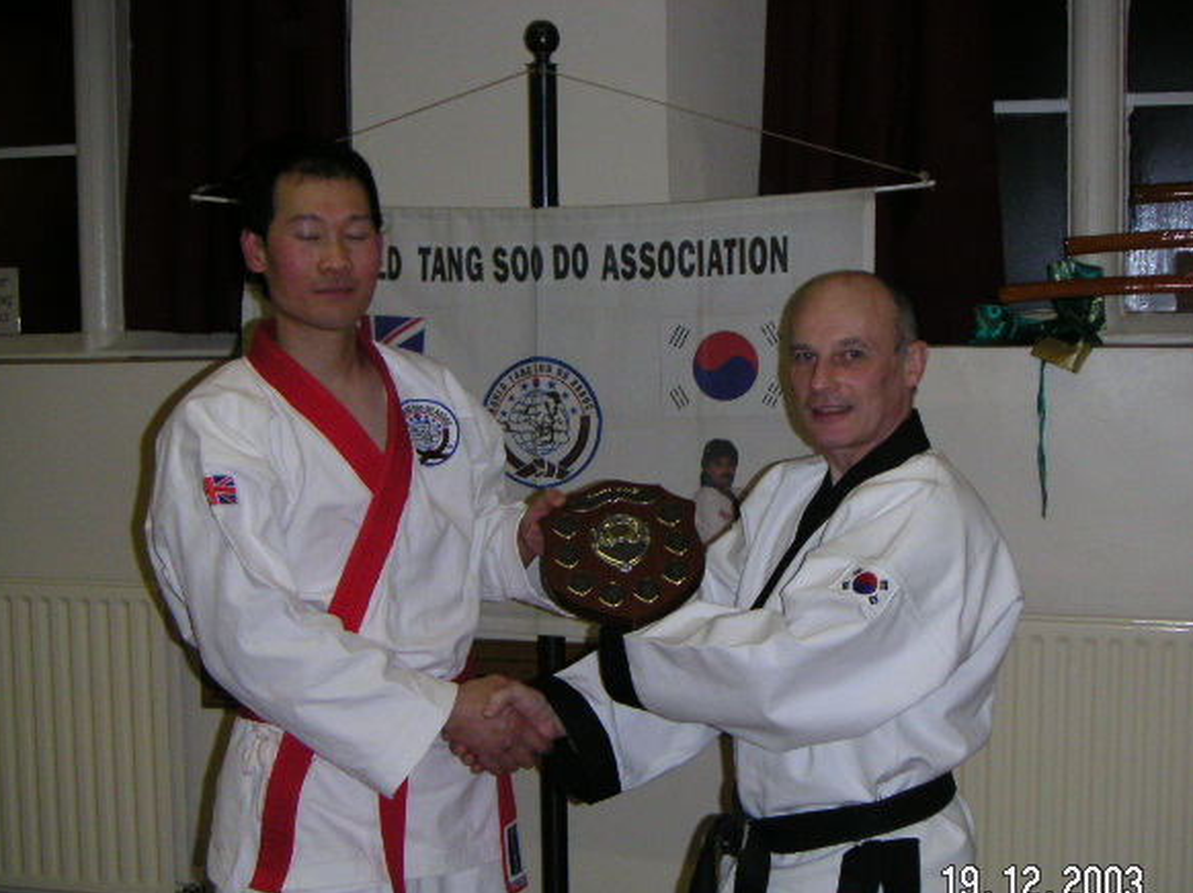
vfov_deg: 26.5
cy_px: 487
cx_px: 599
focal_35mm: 55
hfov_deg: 35.0
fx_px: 1895
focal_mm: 6.5
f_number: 3.1
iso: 200
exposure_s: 1/45
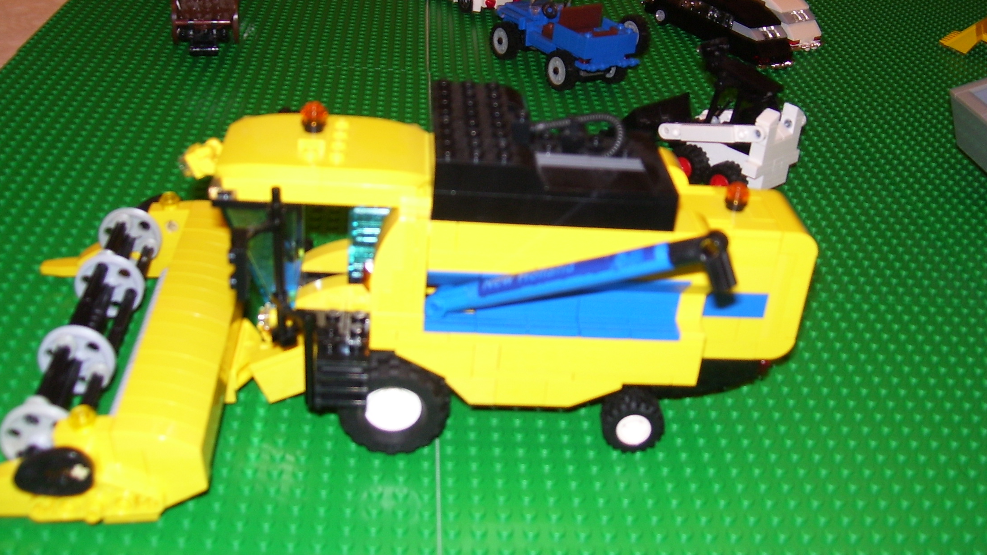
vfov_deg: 29.0
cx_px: 483
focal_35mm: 41
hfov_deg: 49.4
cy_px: 244
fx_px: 1073
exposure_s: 1/60
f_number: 2.7
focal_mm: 6
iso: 80
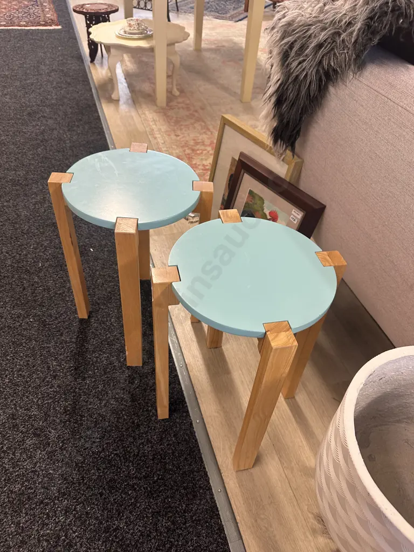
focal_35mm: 24
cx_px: 207
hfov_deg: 56.8
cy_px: 276
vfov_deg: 71.6
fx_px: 383
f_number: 1.78
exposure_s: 1/50
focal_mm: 6.86
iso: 125
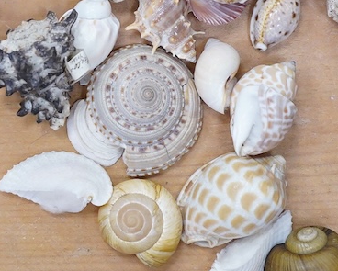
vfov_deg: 12.0
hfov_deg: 14.7
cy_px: 115
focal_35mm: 129
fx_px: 1291
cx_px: 23
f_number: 3.5
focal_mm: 30
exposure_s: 1/320
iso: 2500
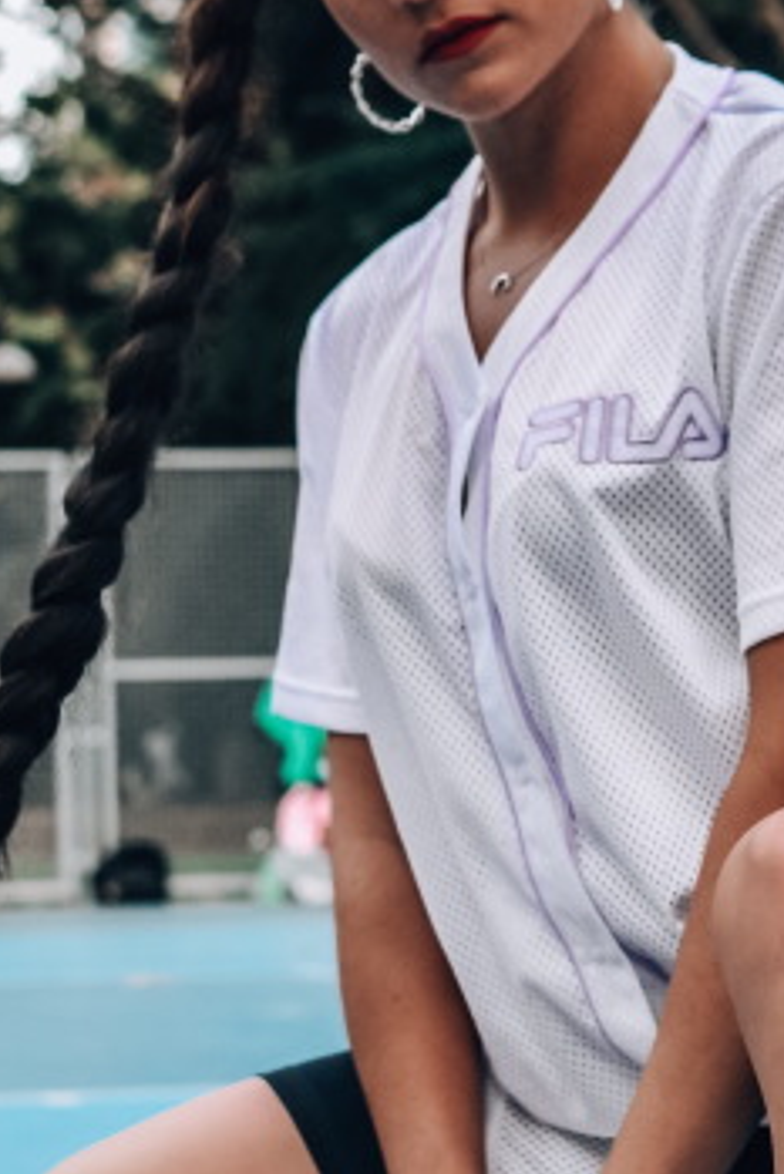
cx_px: 616
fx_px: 4373
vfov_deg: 15.3
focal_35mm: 134
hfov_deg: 10.2
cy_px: 780
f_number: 4
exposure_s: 1/400
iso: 640
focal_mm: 35
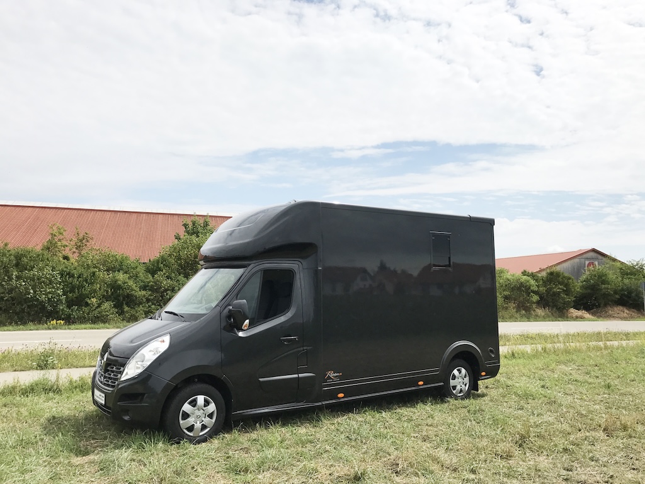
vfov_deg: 49.7
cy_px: 242
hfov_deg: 63.4
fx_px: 522
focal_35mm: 28
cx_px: 322
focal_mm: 3.99
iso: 20
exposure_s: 1/5319
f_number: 1.8
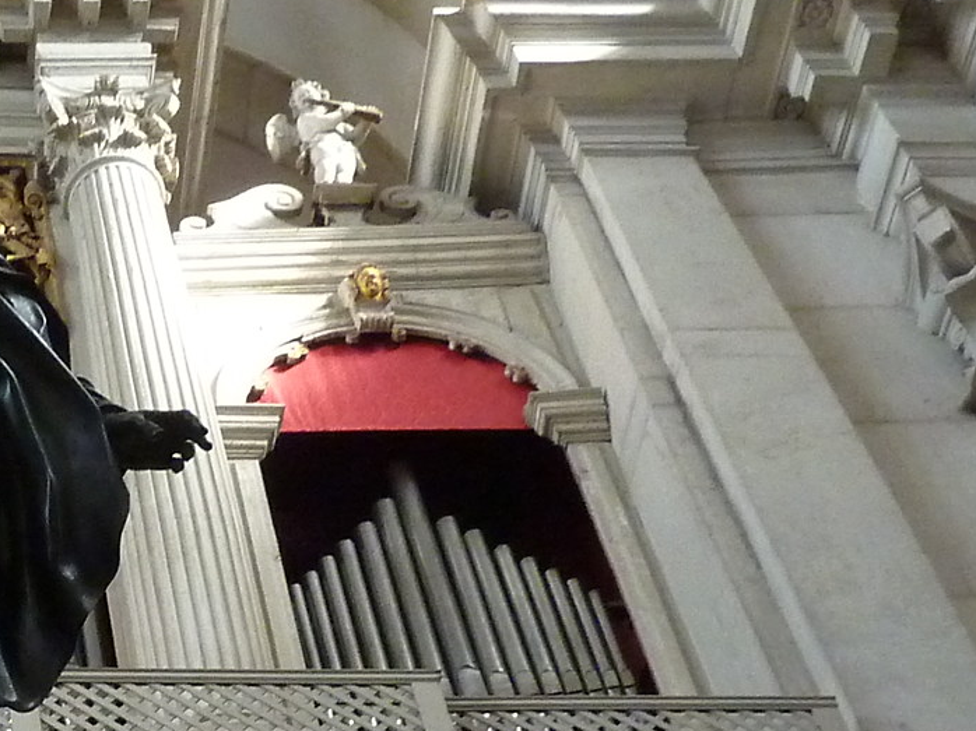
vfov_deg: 16.4
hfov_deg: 21.5
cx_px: -116
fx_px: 2424
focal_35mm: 86
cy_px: 902
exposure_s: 1/15
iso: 400
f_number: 3.3
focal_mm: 4.1
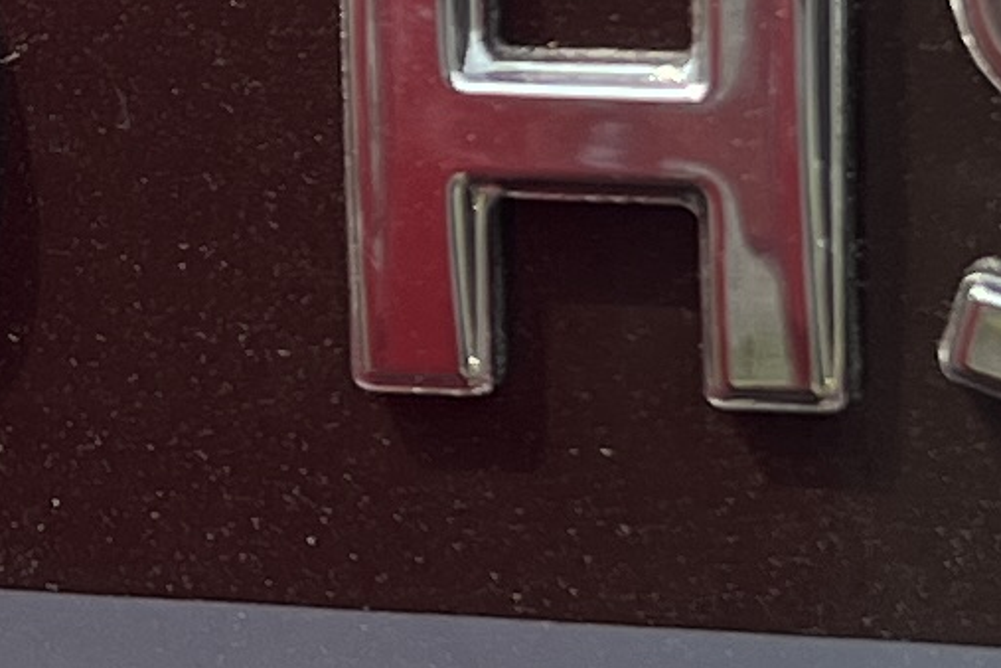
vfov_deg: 6.4
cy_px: 168
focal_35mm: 215
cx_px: -257
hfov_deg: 9.4
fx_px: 5978
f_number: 1.5
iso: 50
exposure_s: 1/859
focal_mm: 5.7
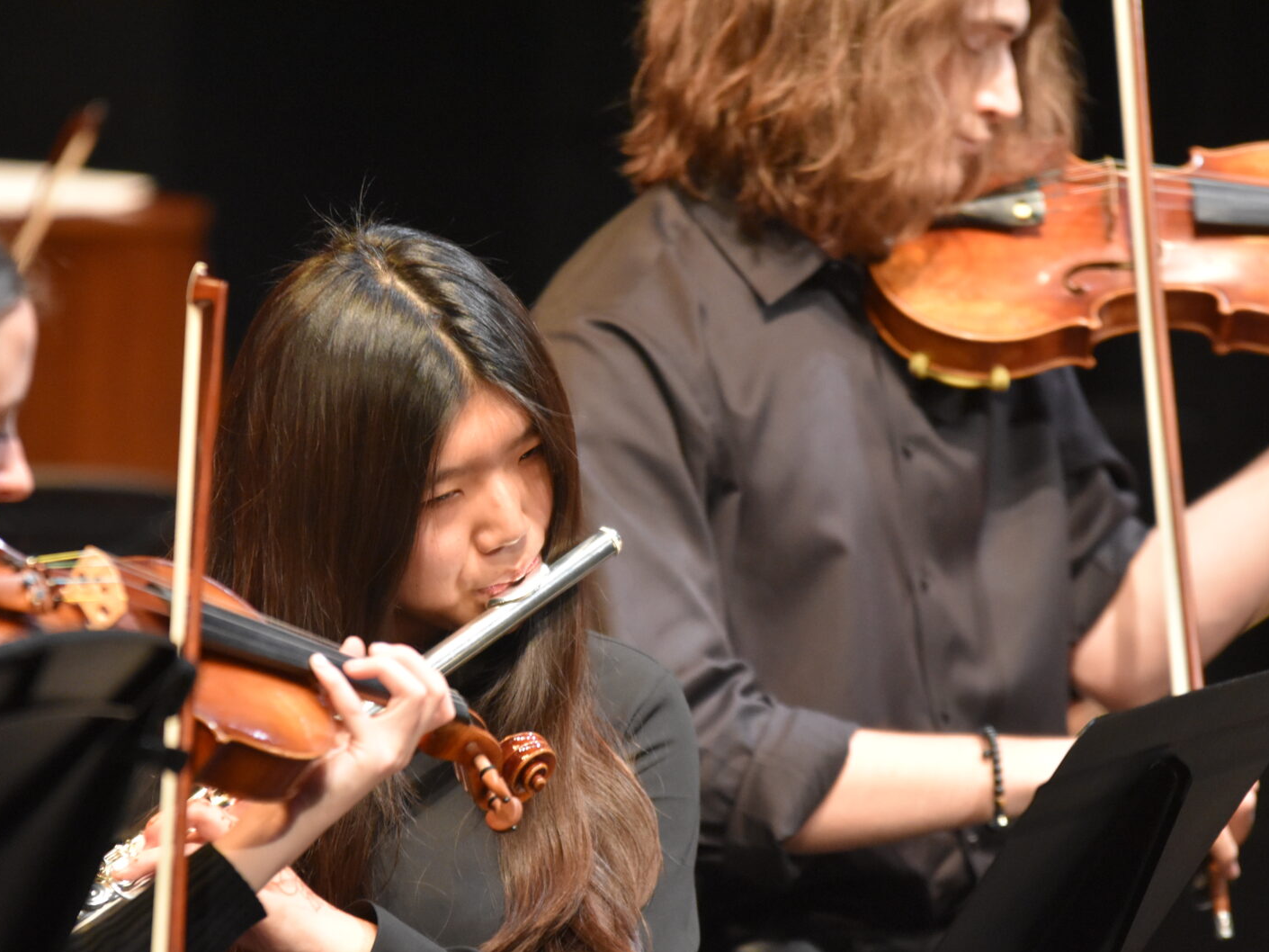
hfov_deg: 5.4
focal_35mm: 368
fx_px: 13489
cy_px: 533
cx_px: 472
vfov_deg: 4.0
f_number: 2.8
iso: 3200
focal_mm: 200
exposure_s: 1/250
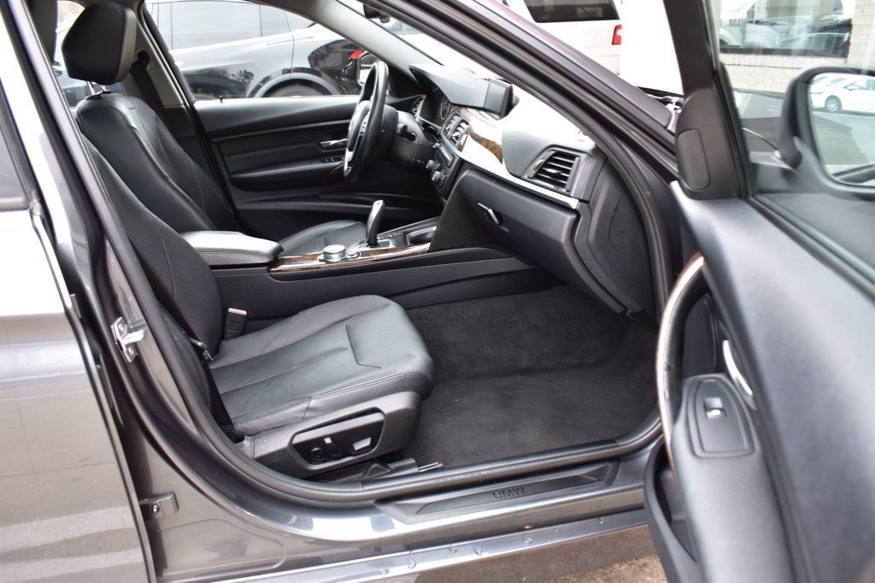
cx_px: 438
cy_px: 292
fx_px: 729
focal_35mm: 30
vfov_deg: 43.6
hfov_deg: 61.9
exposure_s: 1/20
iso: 400
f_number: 6.3
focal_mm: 20
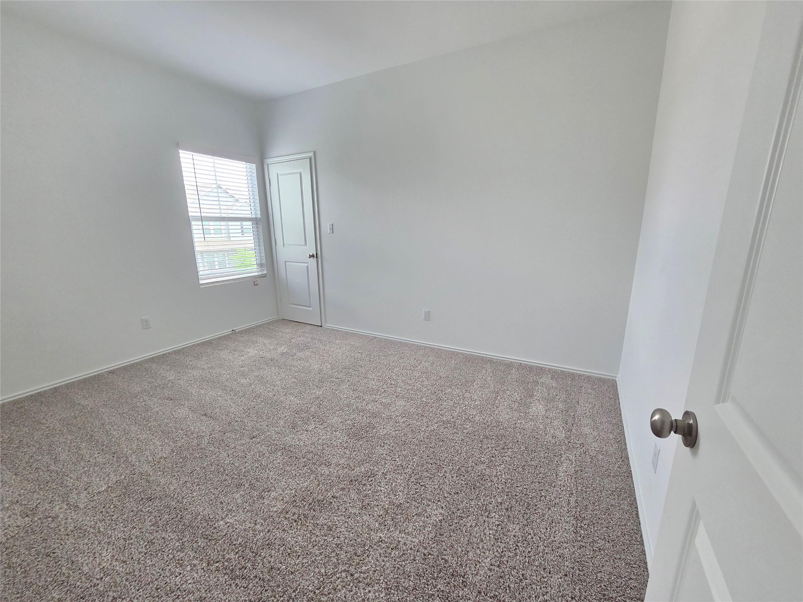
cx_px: 402
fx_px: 302
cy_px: 301
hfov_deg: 106.2
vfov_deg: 89.9
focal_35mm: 13
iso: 250
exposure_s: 1/60
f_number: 2.2
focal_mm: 2.2
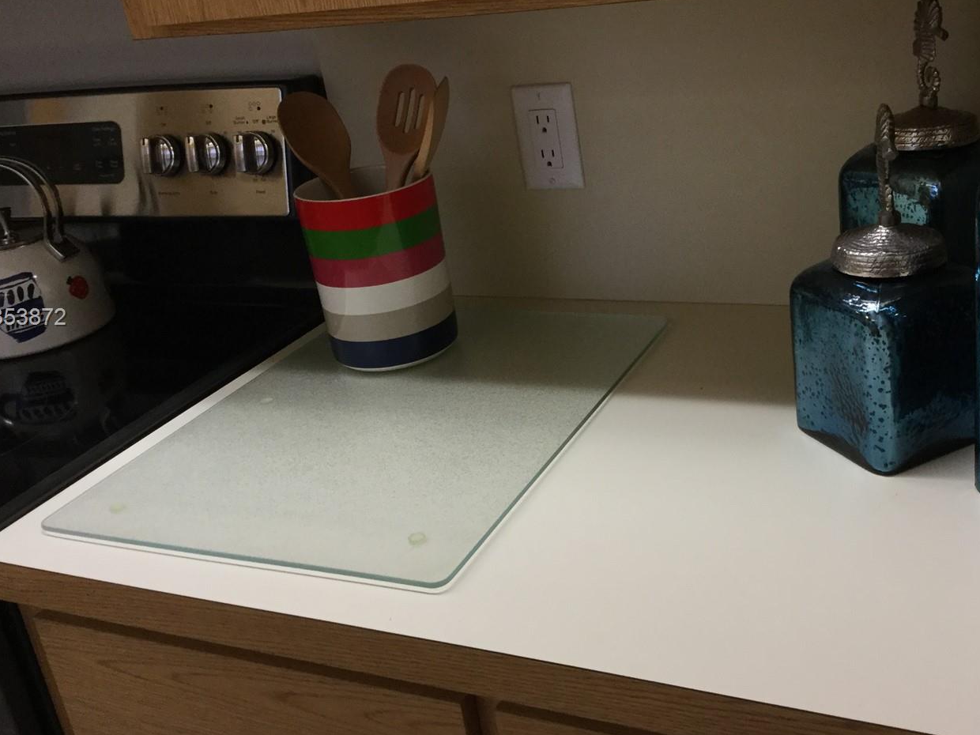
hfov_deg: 46.6
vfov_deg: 35.9
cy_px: 318
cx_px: 579
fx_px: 1132
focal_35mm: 40
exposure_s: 1/30
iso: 80
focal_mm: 3.3
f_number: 2.4
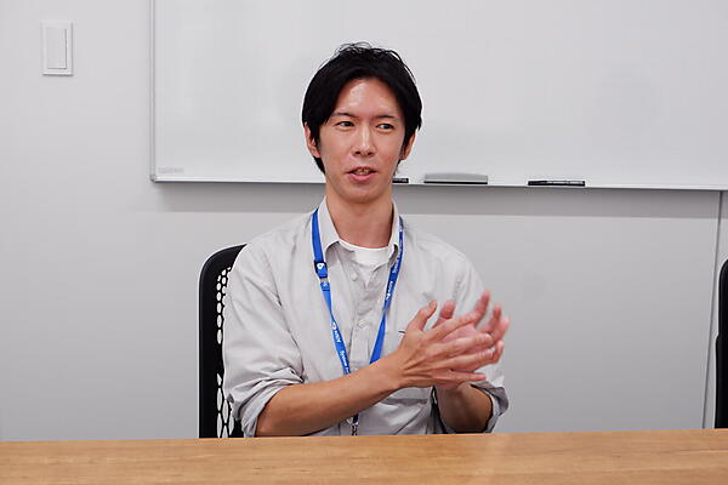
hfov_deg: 38.9
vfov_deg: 26.5
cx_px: 364
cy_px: 242
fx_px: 1031
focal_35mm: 51
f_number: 5
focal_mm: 34.3
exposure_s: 1/70
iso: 640
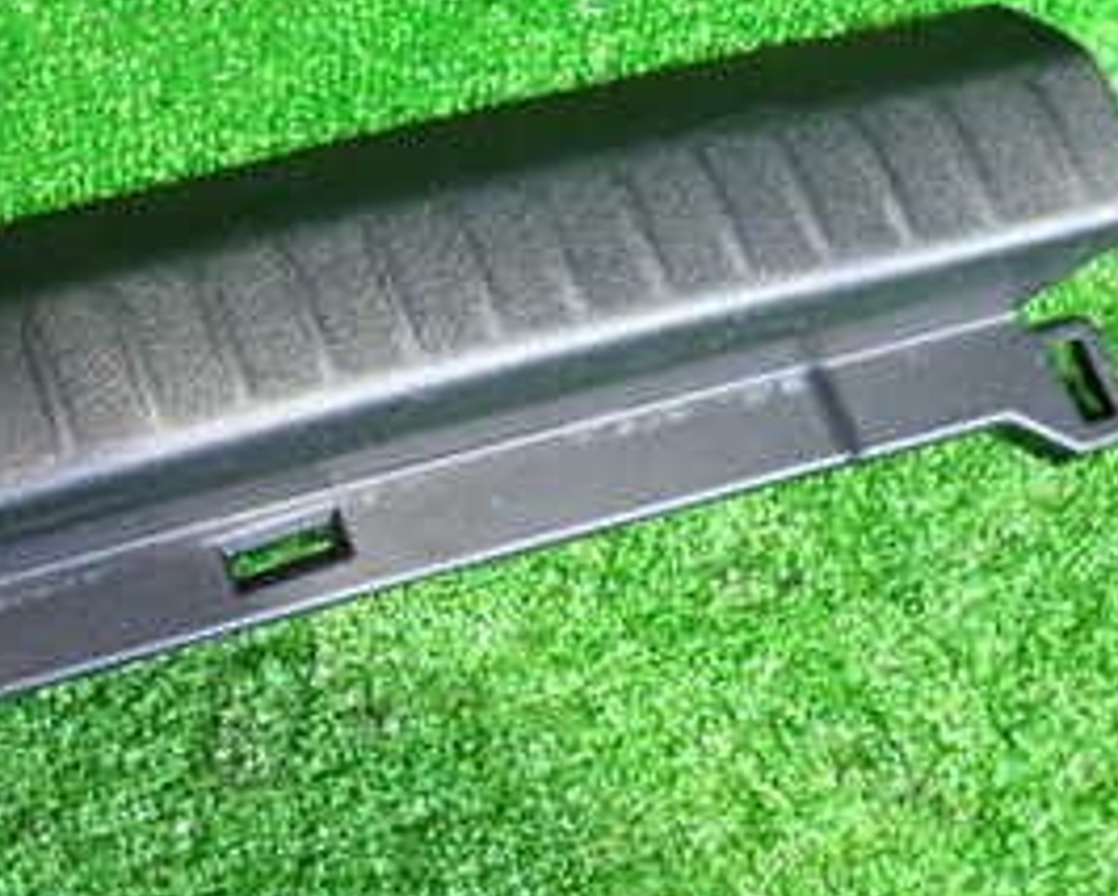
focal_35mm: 55
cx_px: 139
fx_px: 1821
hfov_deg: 32.6
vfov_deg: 27.6
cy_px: 421
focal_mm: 4.5
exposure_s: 1/50
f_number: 2
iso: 640
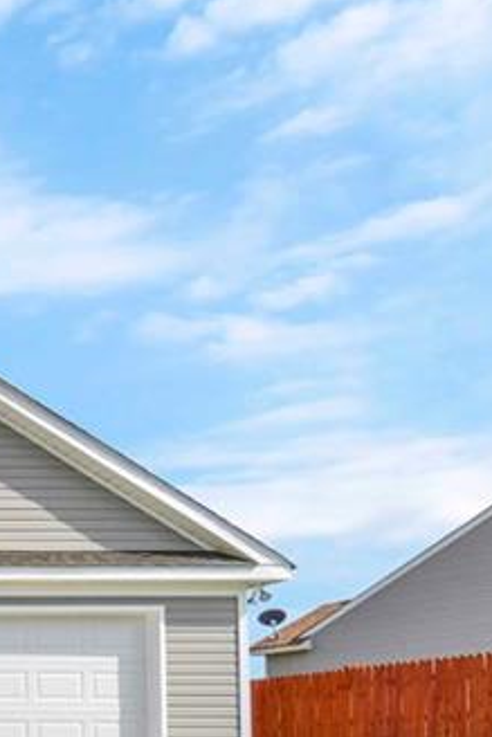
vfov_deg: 34.5
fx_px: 1085
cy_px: 719
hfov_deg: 17.3
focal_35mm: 53
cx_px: -528
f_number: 8
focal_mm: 17
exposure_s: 1/1000
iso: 400
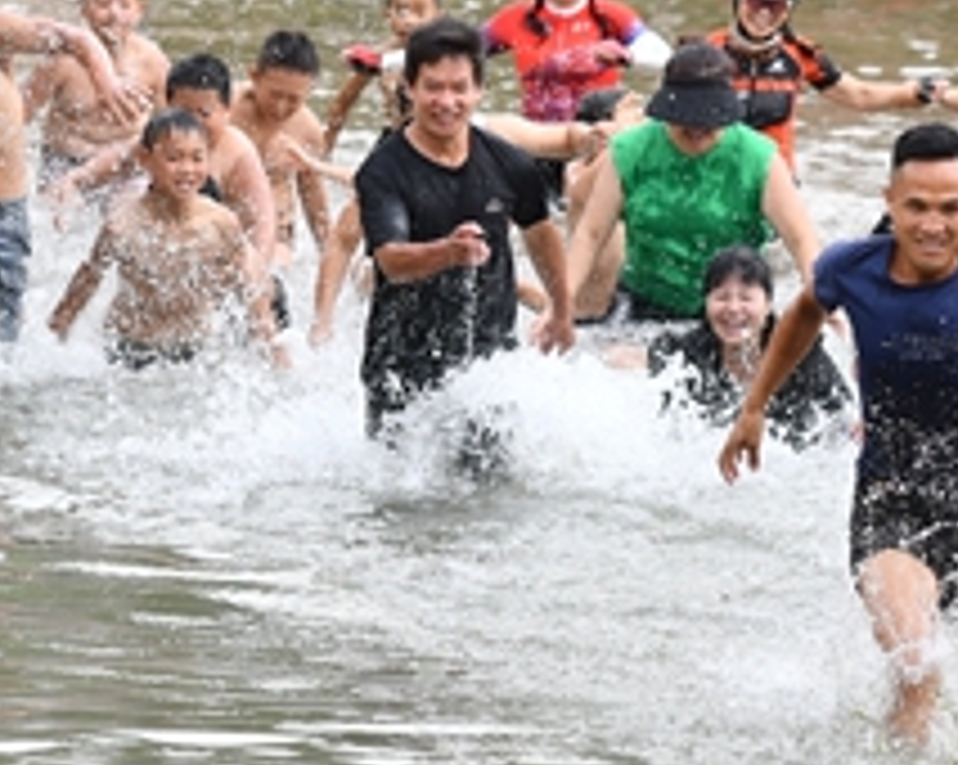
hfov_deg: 5.4
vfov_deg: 4.3
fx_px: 10198
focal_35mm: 360
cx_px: 1111
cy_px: 454
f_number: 3.5
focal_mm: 95
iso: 250
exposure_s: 1/1600
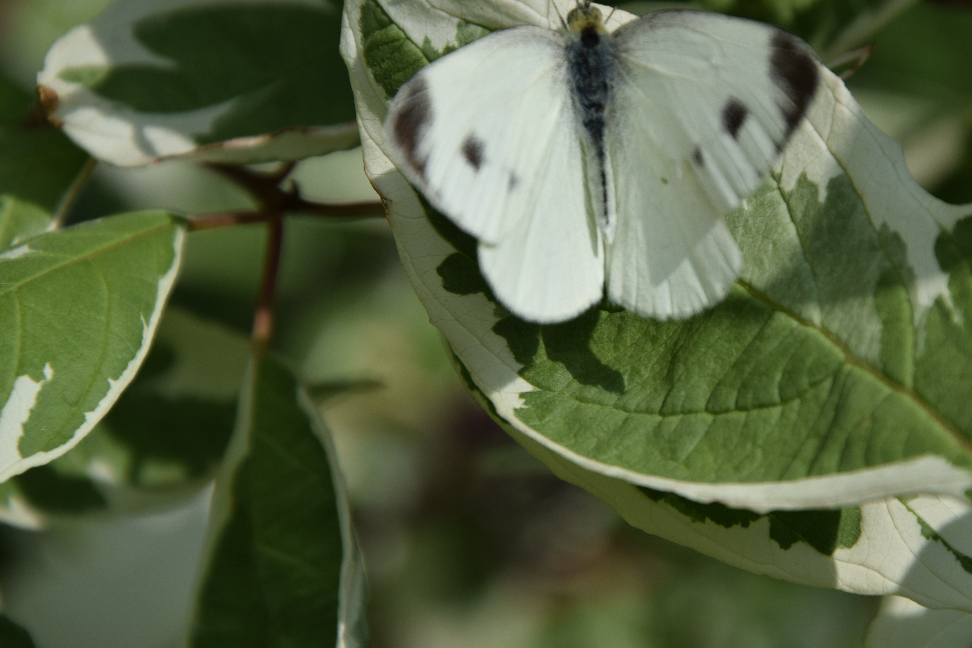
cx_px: 676
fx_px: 6257
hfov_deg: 8.9
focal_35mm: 232
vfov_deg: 5.9
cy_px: 257
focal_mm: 105
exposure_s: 1/1000
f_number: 8
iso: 200
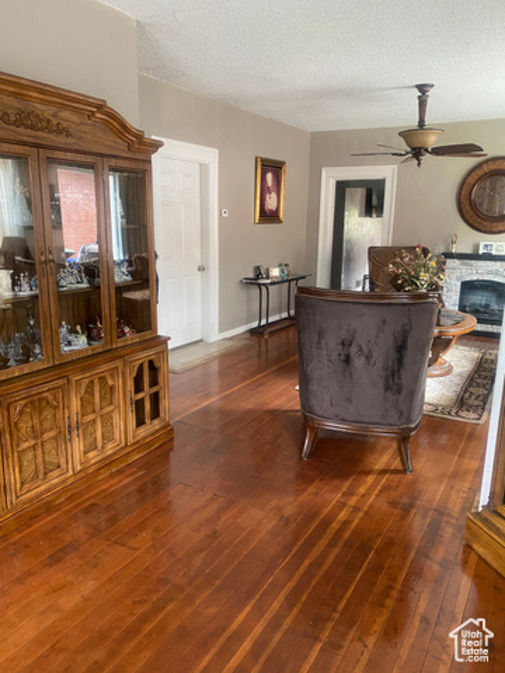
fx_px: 506
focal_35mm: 26
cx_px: 252
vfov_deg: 67.3
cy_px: 336
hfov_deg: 53.1
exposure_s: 1/60
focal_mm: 4.25
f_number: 1.8
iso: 320
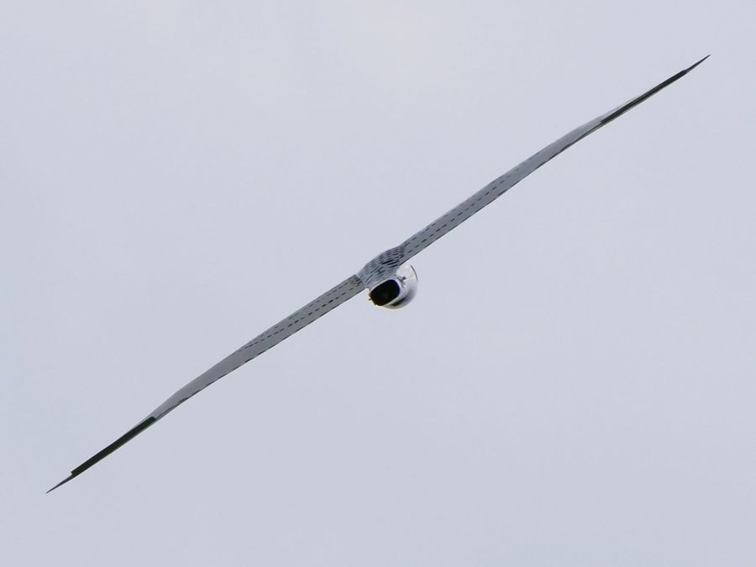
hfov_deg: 4.4
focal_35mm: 448
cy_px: 284
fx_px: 9784
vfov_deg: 3.3
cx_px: 378
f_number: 6.3
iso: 200
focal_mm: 224
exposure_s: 1/1300
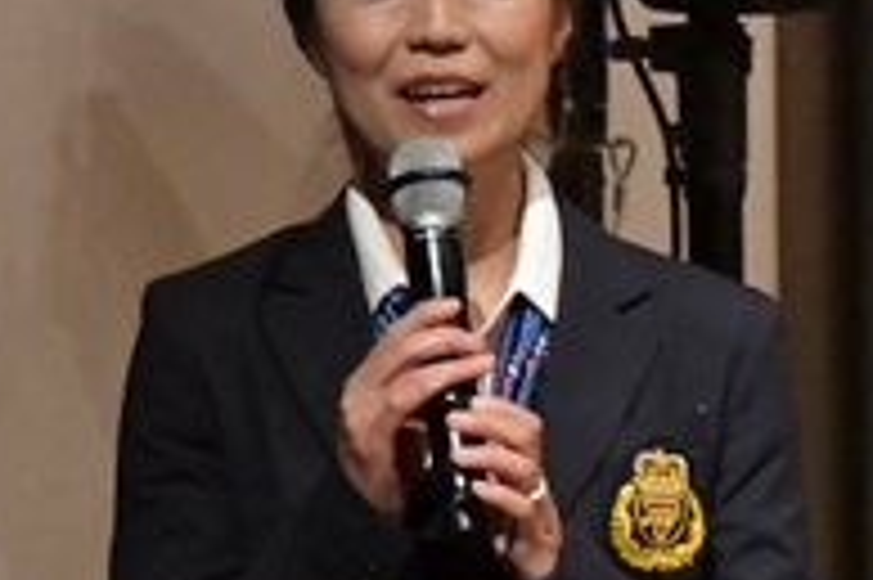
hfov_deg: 1.1
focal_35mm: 1801
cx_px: 961
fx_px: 43636
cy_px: 652
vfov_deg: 0.8
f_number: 5.6
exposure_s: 1/400
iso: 10000
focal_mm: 300
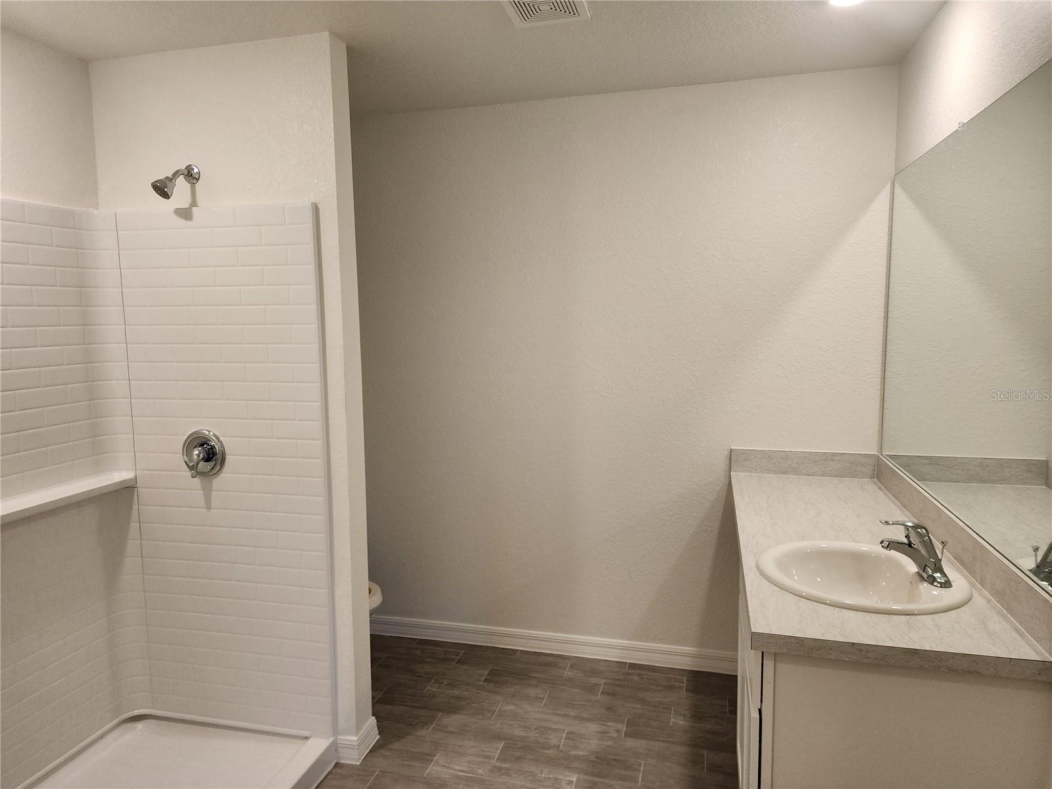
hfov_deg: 73.9
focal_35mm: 23
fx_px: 699
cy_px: 394
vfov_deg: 58.9
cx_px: 526
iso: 200
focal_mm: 6.4
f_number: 1.8
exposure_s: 1/120
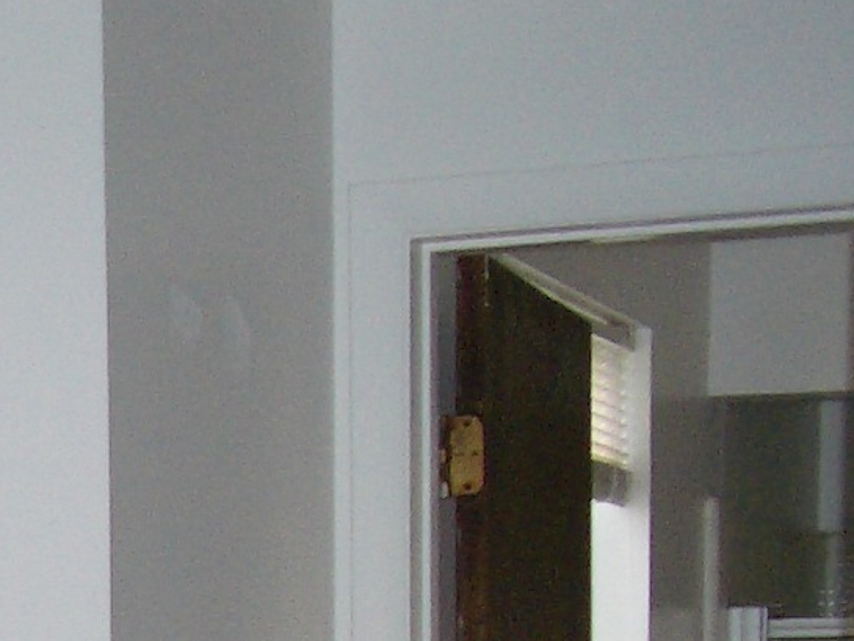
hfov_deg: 12.1
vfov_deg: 9.3
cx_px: -743
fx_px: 3652
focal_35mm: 148
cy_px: 1321
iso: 100
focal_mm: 5.8
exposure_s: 1/60
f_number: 2.6
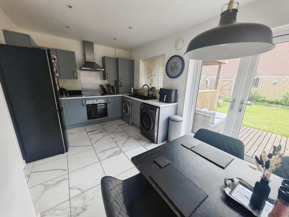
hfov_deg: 106.2
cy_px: 108
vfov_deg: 89.9
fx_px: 109
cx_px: 144
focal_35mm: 13
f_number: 2
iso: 160
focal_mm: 1.82
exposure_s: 1/50
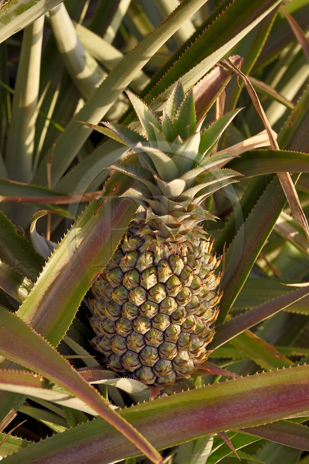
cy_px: 232
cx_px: 154
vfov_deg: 28.8
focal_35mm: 70
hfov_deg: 19.5
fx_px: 901
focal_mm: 70
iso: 200
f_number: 7.1
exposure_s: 1/100
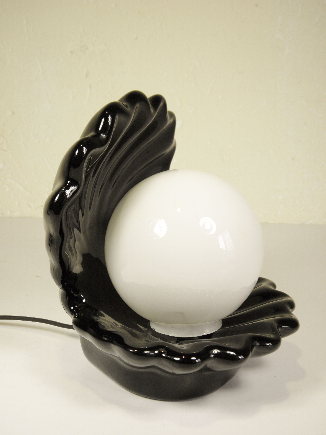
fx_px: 590
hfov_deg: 30.9
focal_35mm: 47
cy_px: 218
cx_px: 163
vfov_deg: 40.4
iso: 100
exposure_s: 1/100
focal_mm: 8.6
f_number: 3.9
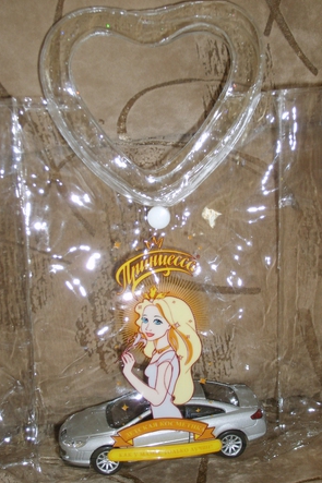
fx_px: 738
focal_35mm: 55
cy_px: 243
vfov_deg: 36.3
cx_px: 170
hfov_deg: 24.6
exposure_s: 1/45
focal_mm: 8.7
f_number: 3.3
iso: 100
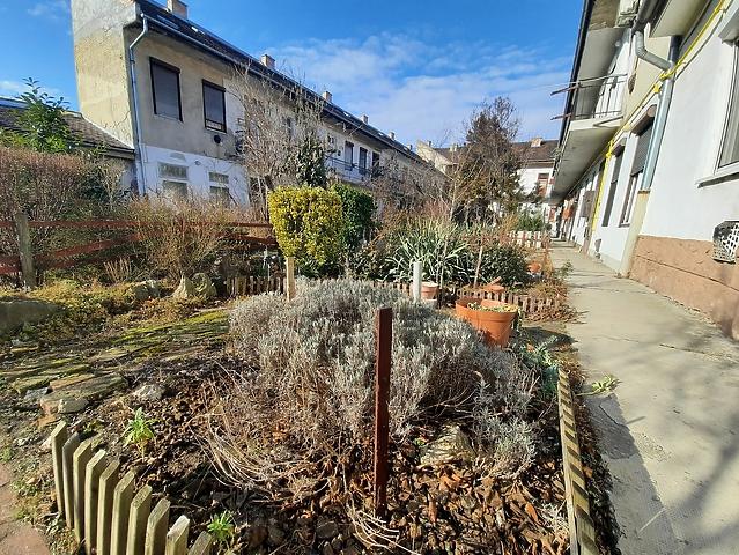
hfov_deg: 106.1
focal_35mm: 13
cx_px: 370
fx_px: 278
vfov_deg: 90.0
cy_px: 278
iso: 40
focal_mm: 1.74
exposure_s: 1/867
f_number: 2.2
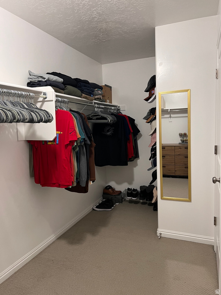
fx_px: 221
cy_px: 148
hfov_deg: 53.1
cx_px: 110
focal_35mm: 26
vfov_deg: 67.3
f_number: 1.5
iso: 250
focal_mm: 5.7
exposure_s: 1/60
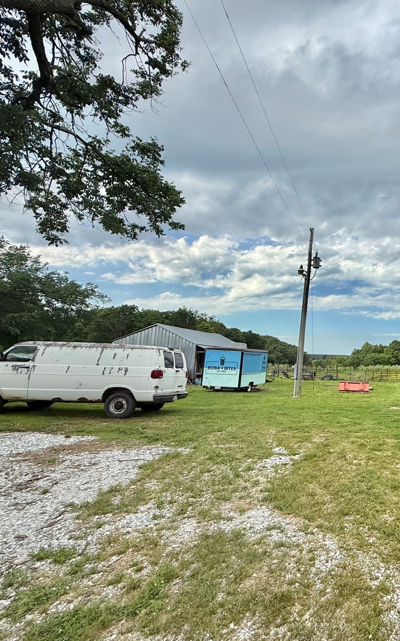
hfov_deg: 49.7
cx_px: 391
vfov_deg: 85.1
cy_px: 318
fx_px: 349
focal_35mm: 20
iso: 50
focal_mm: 2.22
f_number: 2.2
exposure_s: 1/2320
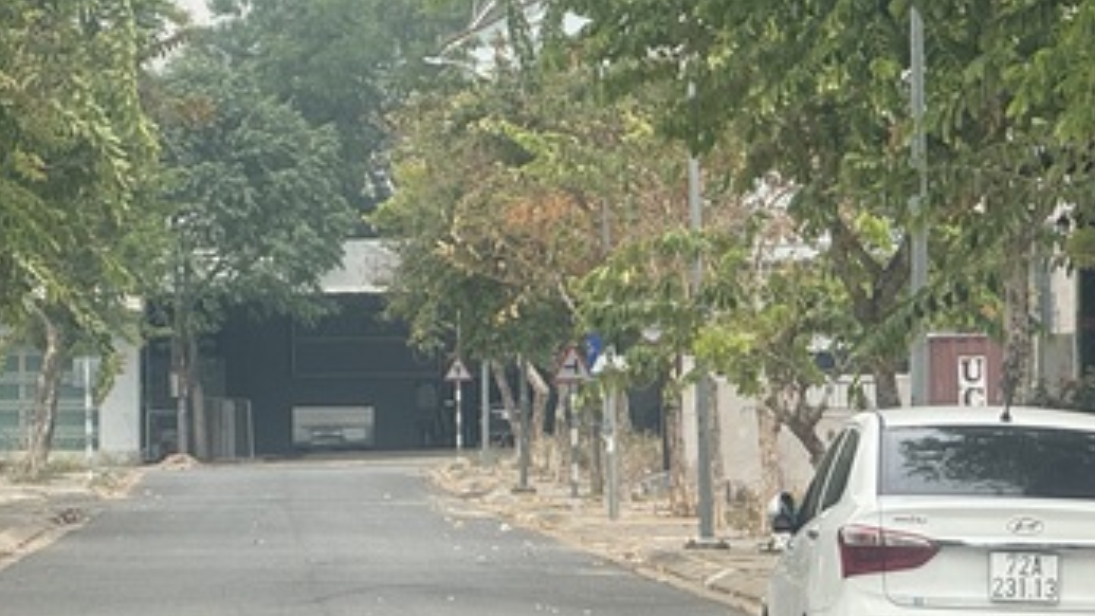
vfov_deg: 4.1
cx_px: 168
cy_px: 300
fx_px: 8594
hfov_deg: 7.3
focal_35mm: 296
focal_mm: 15.66
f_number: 2.8
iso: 50
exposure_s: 1/423
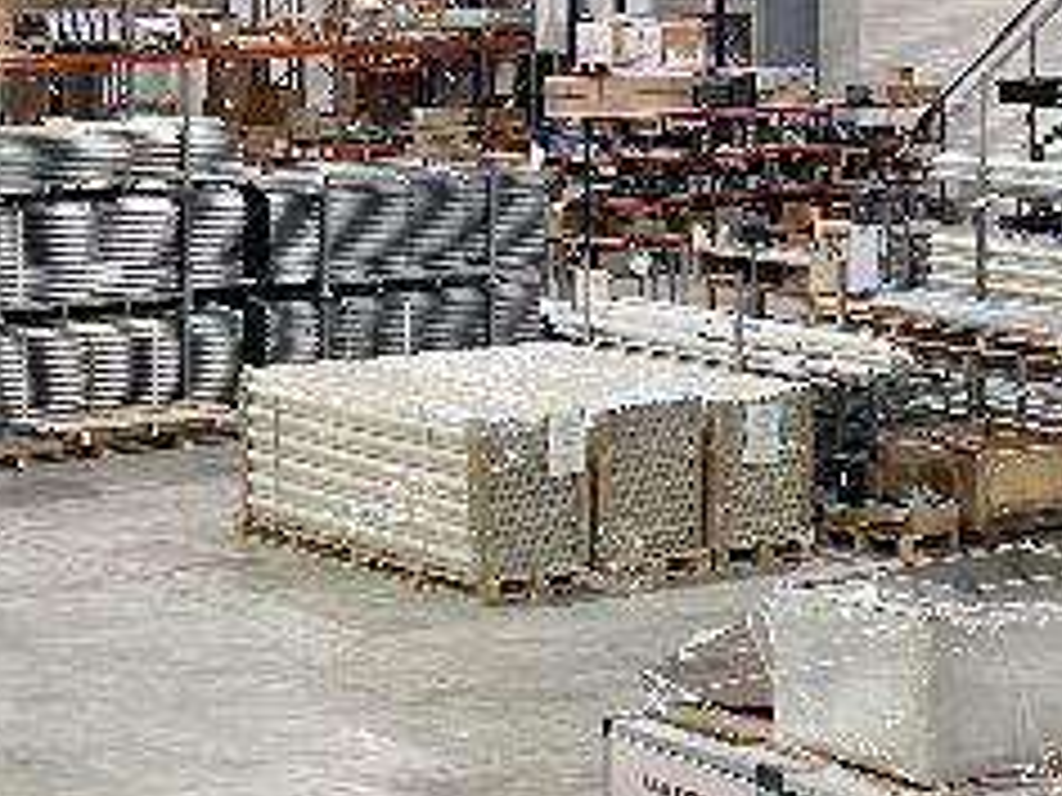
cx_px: 468
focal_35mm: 113
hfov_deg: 17.4
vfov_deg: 13.0
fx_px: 3467
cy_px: 117
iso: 160
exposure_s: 1/60
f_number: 1.6
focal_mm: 4.2
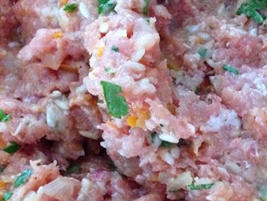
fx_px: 587
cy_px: 139
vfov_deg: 19.3
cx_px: 292
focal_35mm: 76
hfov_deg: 24.0
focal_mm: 4.12
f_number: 2.4
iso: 640
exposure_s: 1/15
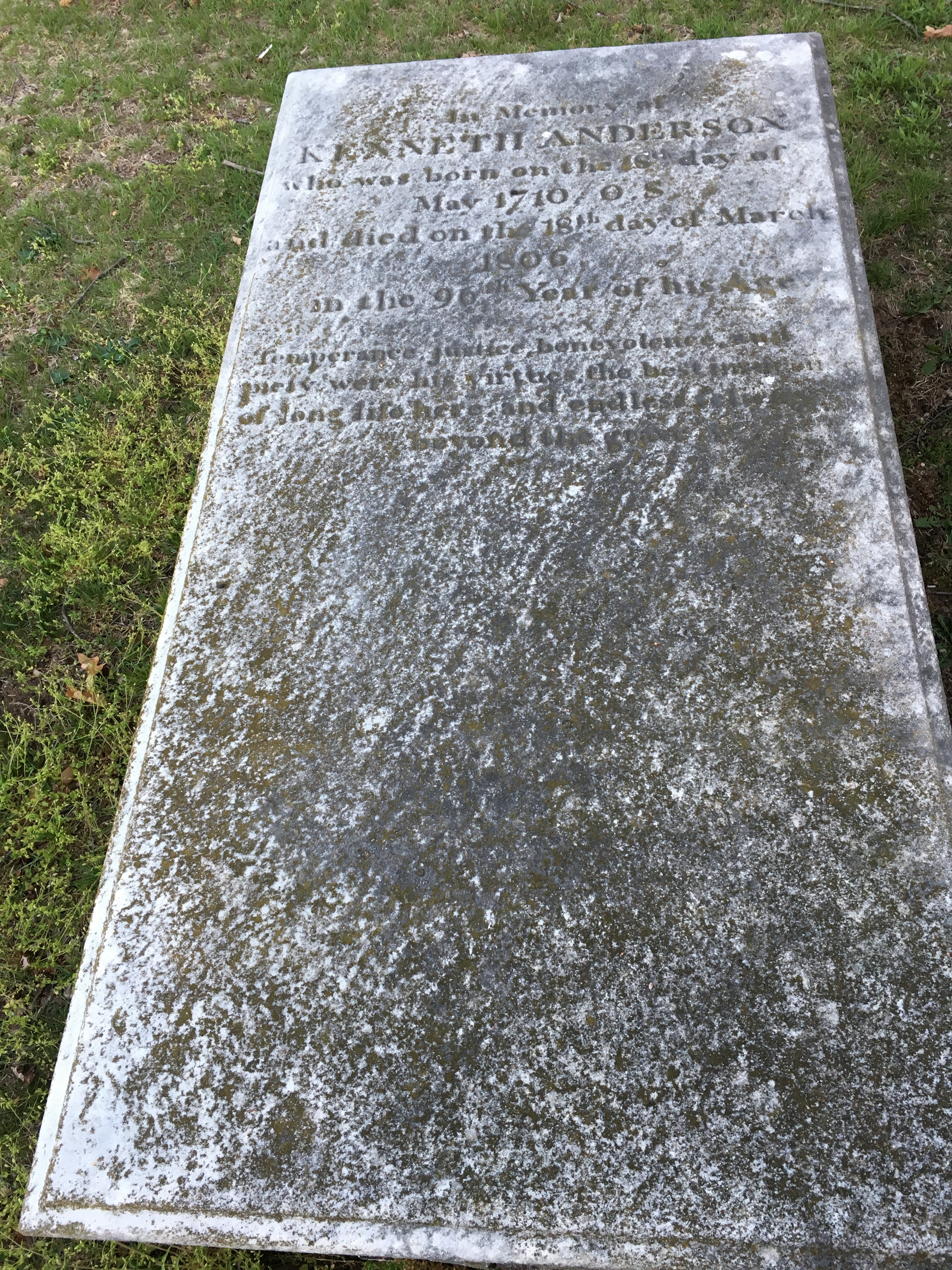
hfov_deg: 48.2
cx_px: 476
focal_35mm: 29
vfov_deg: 61.7
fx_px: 1063
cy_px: 635
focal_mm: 4.15
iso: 25
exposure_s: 1/40
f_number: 2.2
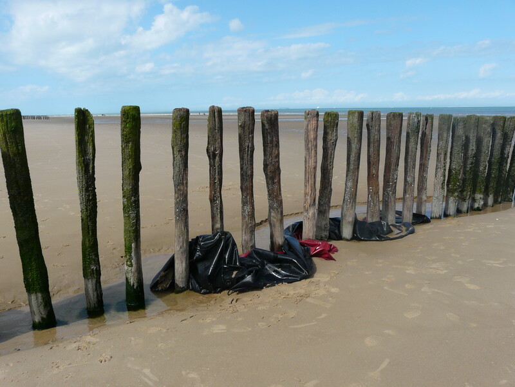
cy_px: 194
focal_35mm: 29
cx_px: 258
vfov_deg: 48.2
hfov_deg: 61.7
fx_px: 431
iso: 100
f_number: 5.6
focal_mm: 4.7
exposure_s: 1/400
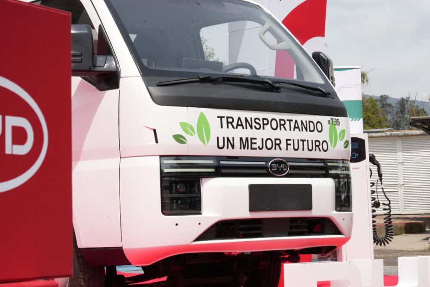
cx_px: 215
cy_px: 144
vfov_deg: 14.4
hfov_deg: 21.5
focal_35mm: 95
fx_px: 1135
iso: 1000
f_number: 22
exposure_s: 1/1.43
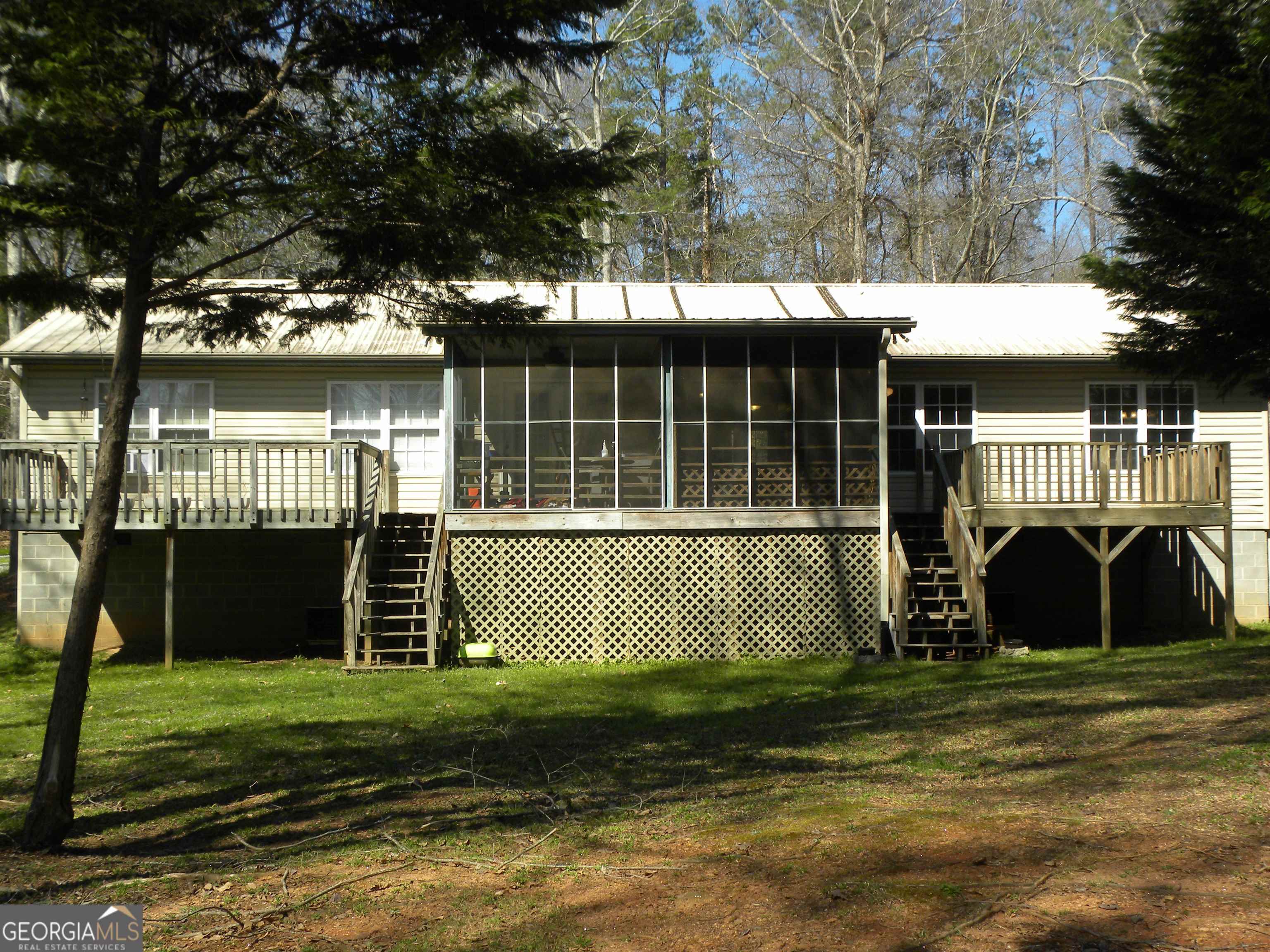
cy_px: 476
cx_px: 635
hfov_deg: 45.8
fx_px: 1504
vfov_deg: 35.1
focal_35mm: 41
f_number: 5
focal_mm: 7.3
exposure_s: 1/210
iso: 64
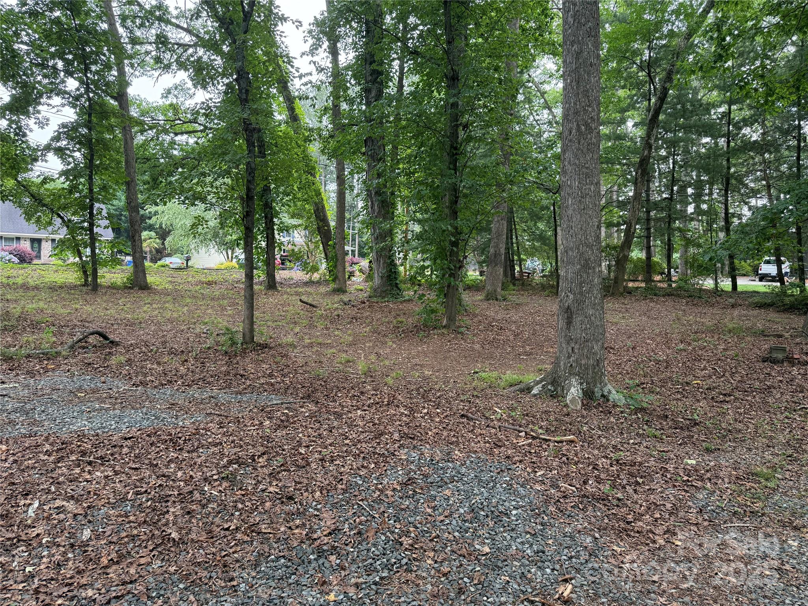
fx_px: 560
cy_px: 303
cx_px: 404
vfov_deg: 56.8
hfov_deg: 71.6
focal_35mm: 24
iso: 125
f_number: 1.78
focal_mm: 6.76
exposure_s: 1/243
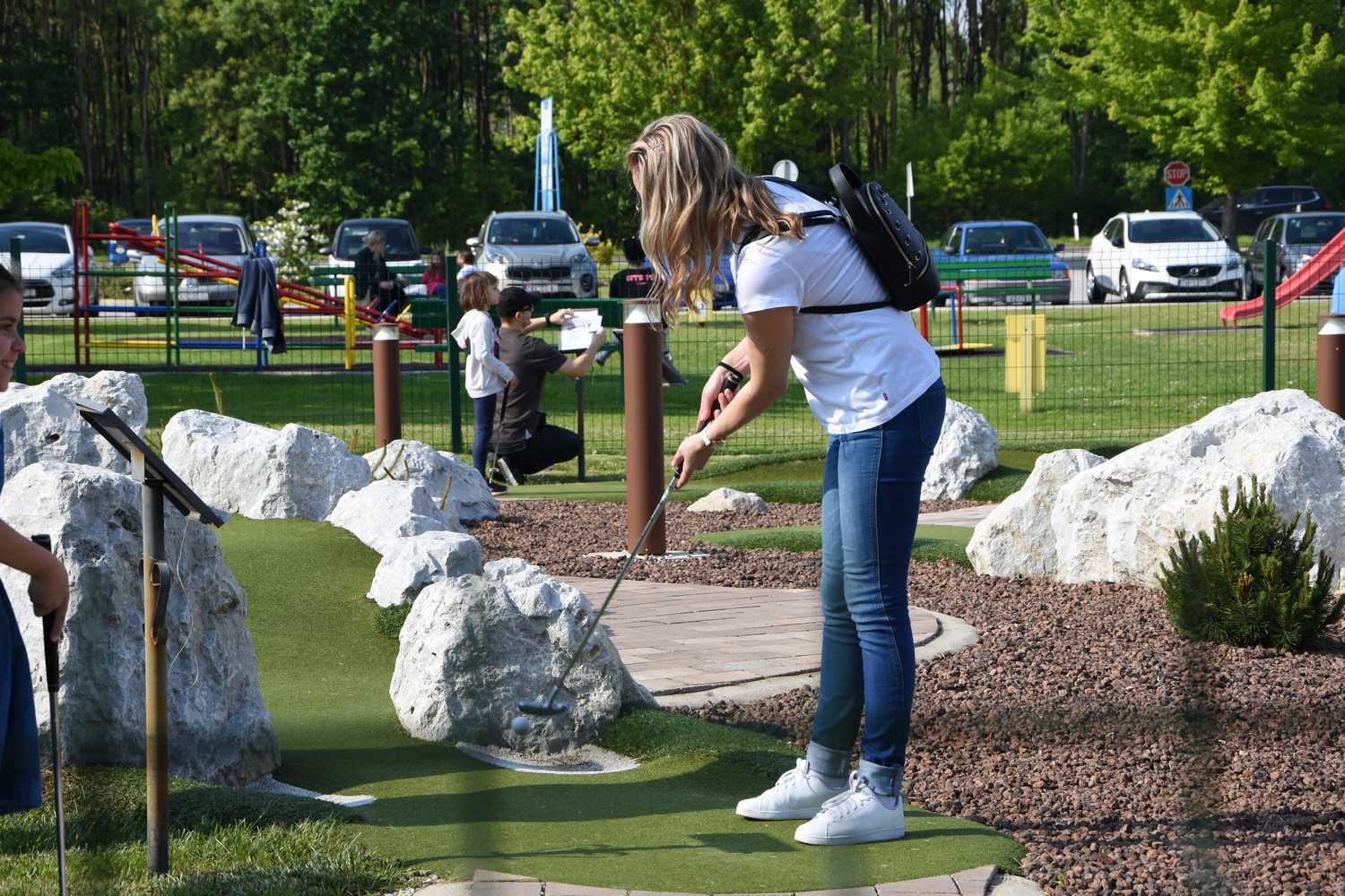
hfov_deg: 19.5
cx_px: 672
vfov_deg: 13.0
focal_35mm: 105
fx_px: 3923
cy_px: 448
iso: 110
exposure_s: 1/200
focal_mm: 70
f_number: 9
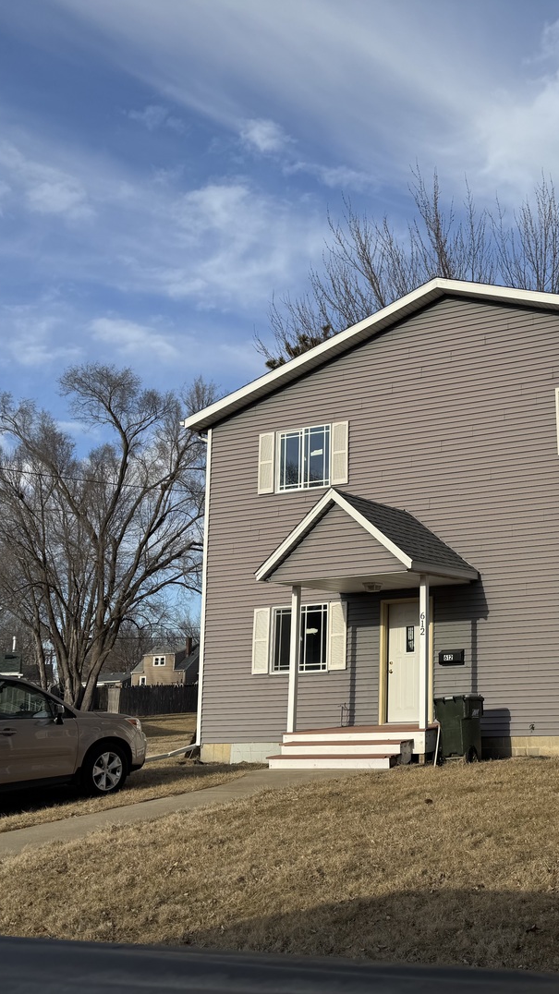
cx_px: 548
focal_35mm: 35
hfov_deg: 31.4
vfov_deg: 56.6
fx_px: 923
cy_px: 496
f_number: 1.78
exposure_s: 1/4049
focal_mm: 6.76
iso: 80
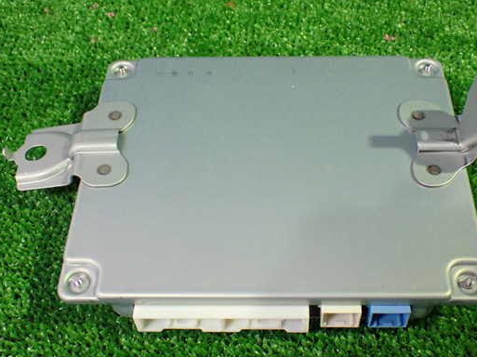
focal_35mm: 48
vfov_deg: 30.2
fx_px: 661
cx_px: 258
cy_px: 180
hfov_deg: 39.7
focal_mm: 7.31
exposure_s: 1/50
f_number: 2.8
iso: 800
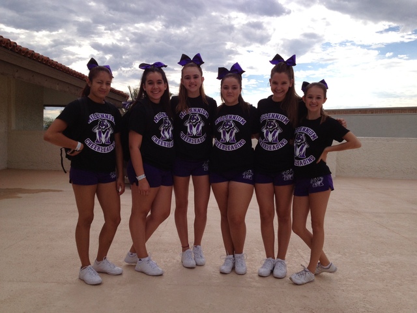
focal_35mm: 35
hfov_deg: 52.6
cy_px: 156
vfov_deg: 40.7
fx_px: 422
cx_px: 208
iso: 50
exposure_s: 1/2208
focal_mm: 4.28
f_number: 2.4
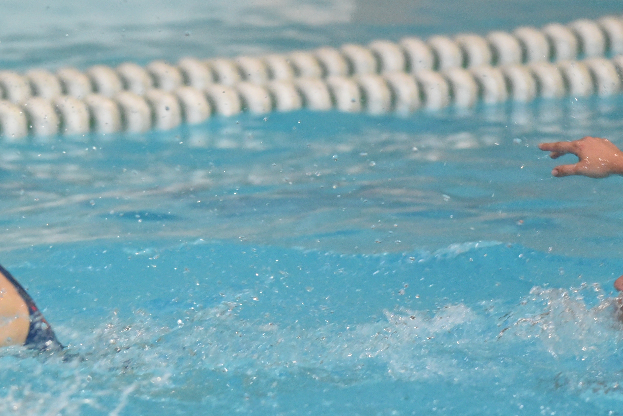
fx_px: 12251
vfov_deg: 1.9
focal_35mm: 708
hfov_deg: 2.9
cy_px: 166
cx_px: 62
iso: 6400
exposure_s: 1/500
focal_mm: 300
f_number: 4.5
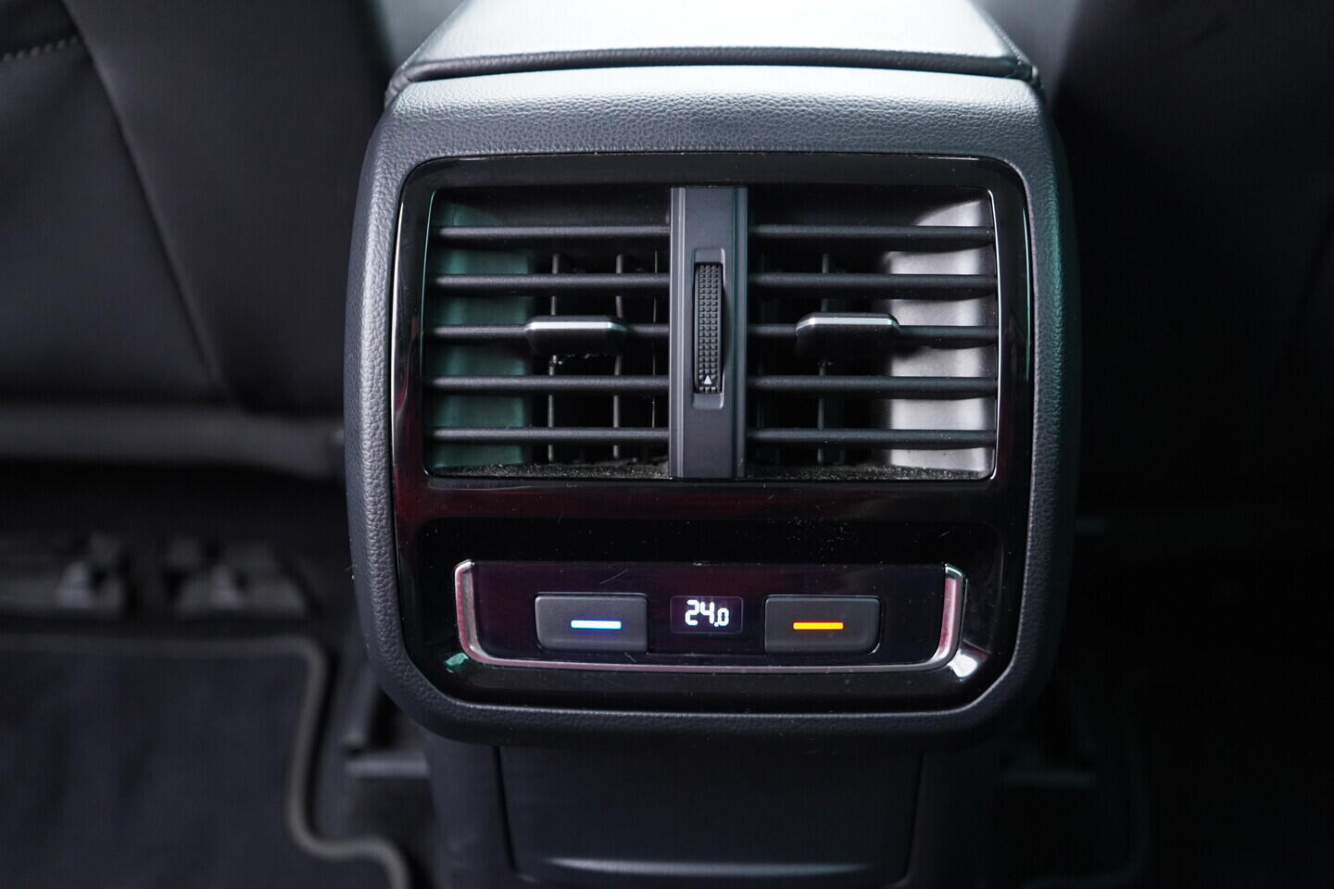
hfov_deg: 53.1
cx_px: 667
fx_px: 1334
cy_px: 444
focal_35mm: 36
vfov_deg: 36.9
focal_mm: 24
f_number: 2.8
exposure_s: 1/40
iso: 1250
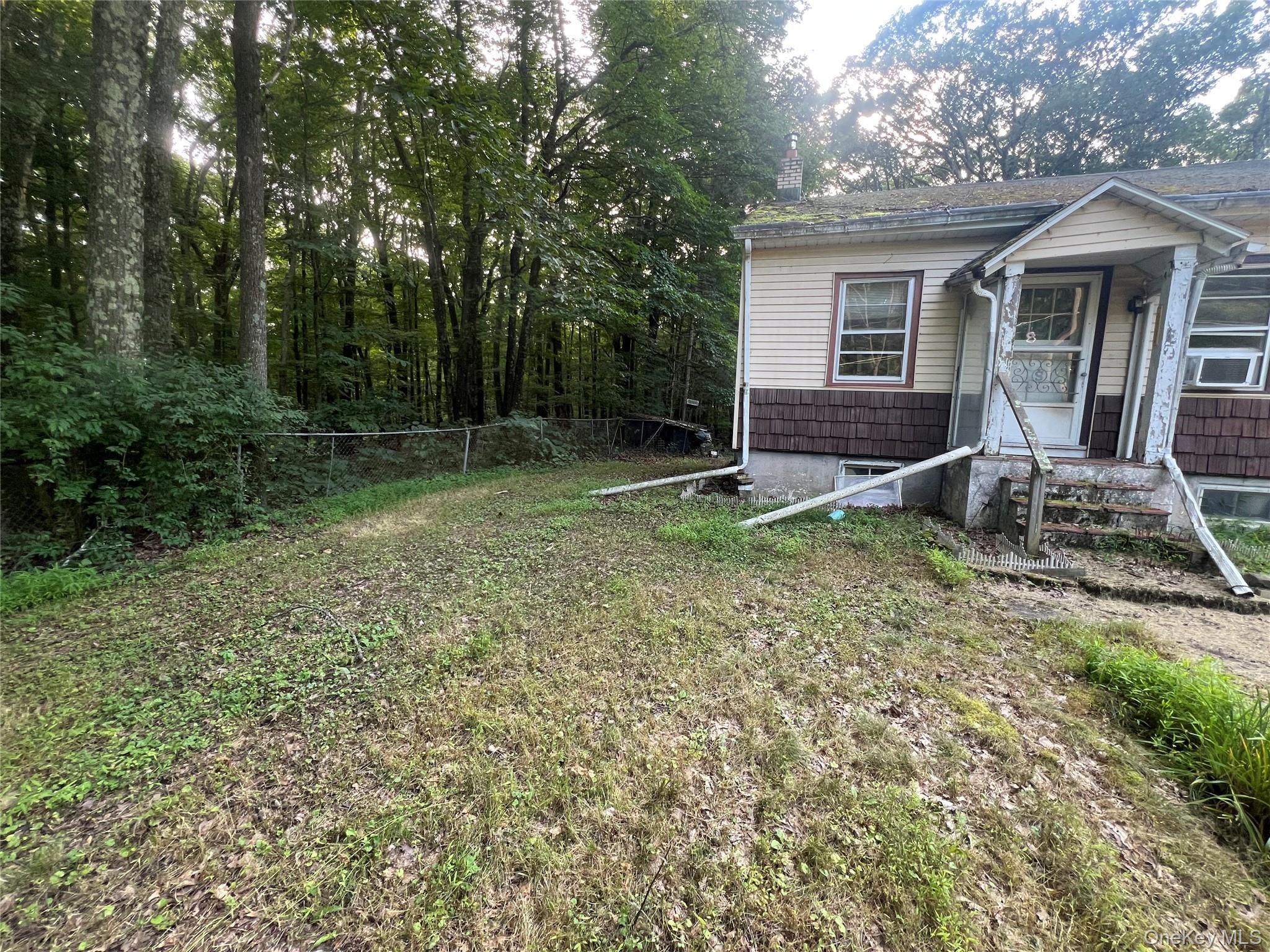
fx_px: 477
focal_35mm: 13
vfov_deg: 89.9
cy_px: 476
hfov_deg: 106.2
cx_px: 635
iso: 80
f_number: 1.8
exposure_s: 1/99
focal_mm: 1.57
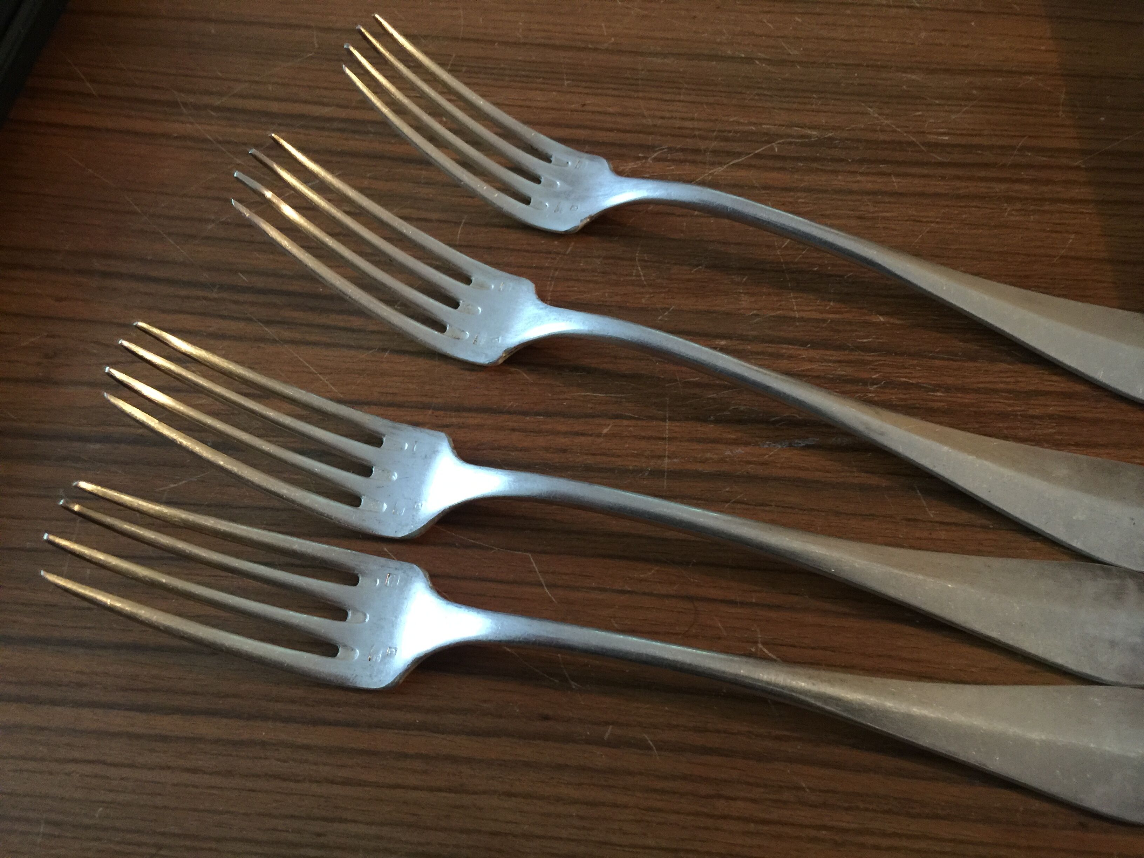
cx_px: 572
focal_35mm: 29
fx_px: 958
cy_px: 429
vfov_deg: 48.2
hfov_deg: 61.7
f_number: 2.2
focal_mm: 4.15
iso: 80
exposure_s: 1/4
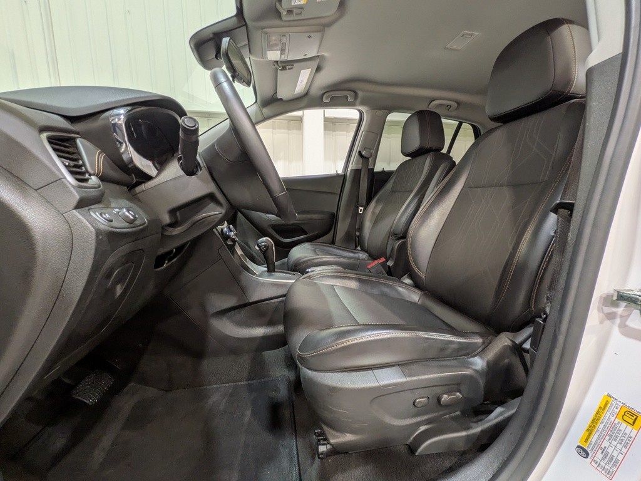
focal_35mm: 14
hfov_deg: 102.1
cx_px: 320
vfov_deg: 85.7
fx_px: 259
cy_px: 240
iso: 51
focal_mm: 1.83
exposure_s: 1/24
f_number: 2.2
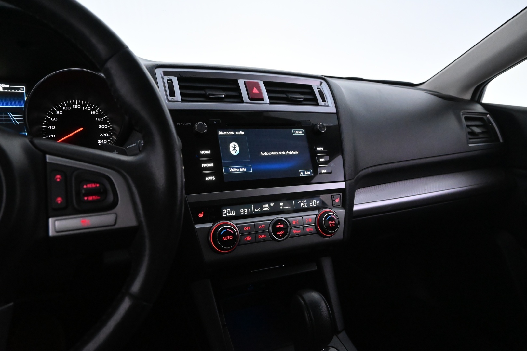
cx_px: 264
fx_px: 351
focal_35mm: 24
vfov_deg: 53.1
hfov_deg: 73.7
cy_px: 176
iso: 6400
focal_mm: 16
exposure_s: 1/100
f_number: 4.5
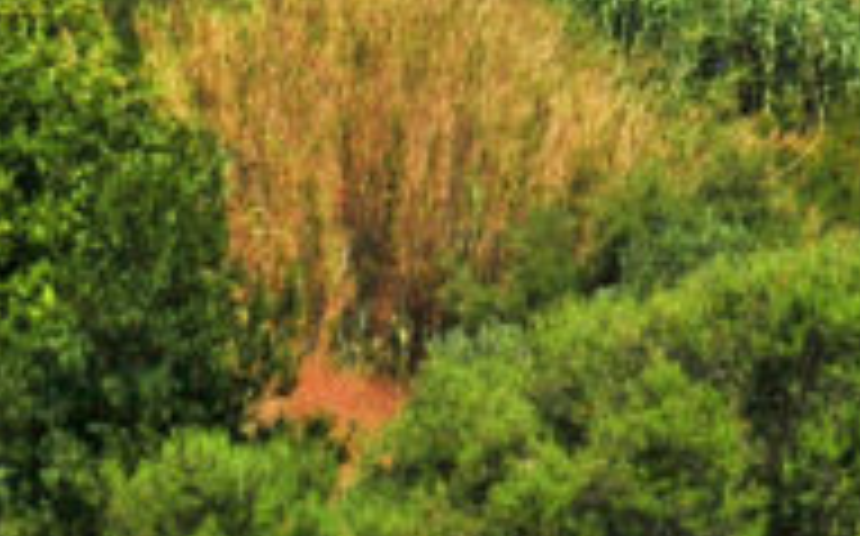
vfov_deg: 2.3
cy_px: -923
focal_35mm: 573
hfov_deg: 3.7
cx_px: 1400
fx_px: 13418
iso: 200
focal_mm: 70
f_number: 7.1
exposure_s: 1/320
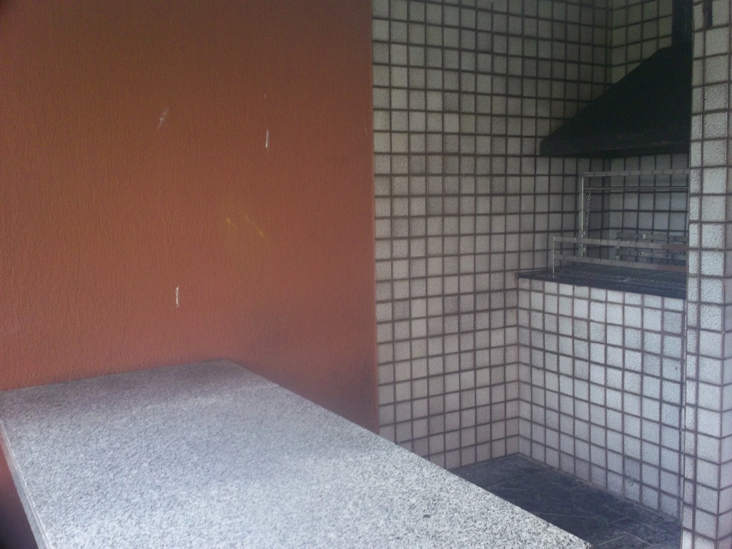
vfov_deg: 37.7
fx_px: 804
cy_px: 274
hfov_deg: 49.0
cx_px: 366
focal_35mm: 38
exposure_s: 1/20
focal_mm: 6.3
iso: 160
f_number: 4.5
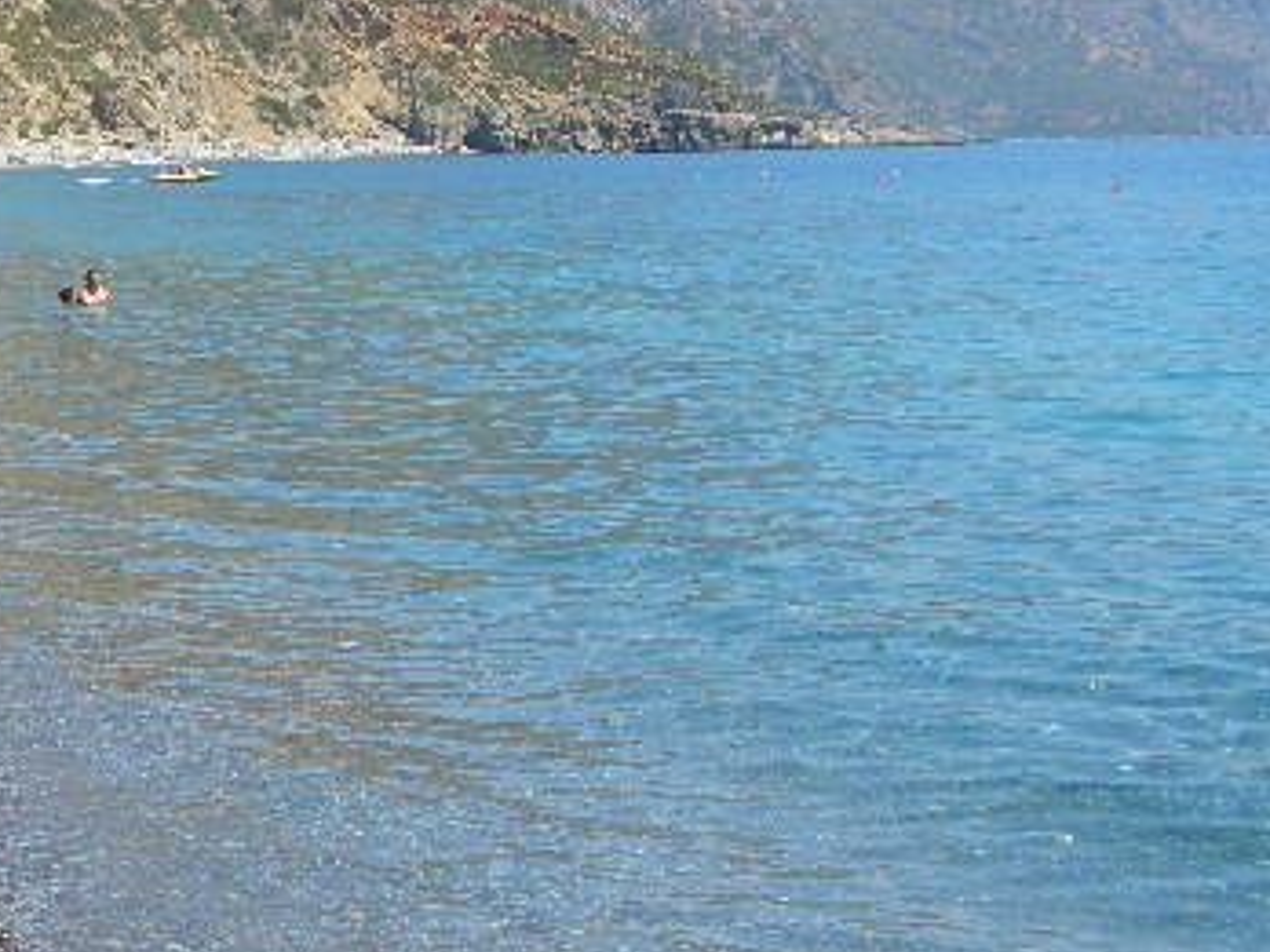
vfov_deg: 16.4
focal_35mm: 90
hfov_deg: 21.4
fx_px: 3302
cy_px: 281
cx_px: 175
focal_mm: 8.2
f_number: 5
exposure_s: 1/320
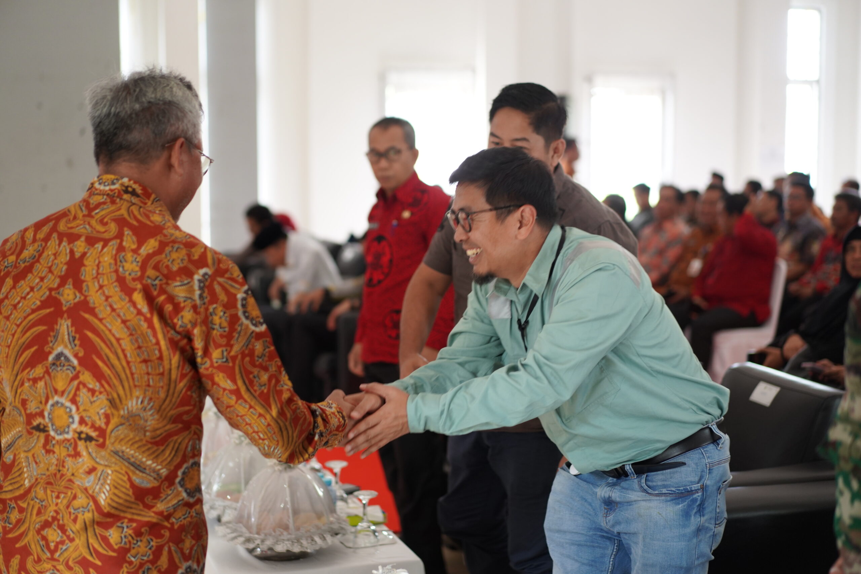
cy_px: 287
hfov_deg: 36.2
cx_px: 430
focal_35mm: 55
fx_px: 1315
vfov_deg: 24.6
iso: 1000
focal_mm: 55
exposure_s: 1/160
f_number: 2
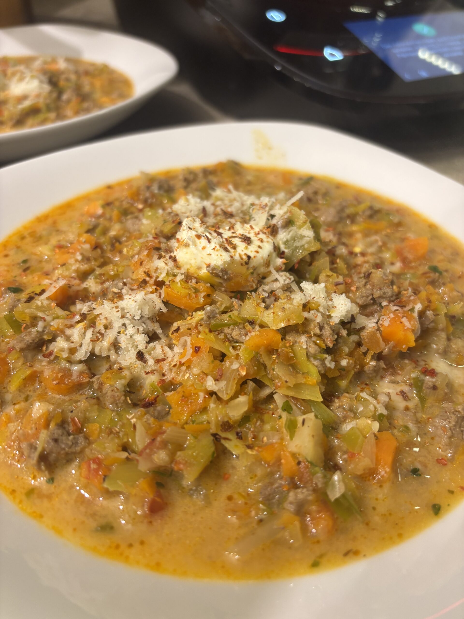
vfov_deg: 67.3
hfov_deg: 53.1
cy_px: 310
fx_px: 465
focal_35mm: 26
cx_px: 232
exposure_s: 1/44
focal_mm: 5.96
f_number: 1.6
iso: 160
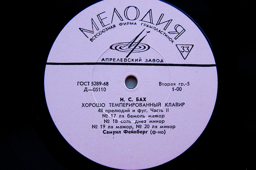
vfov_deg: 25.7
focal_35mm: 52
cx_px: 128
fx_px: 373
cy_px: 85
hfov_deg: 37.9
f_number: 5
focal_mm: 35
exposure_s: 1/100
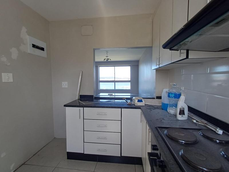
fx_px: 106
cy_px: 86
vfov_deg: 78.1
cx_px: 114
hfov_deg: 94.5
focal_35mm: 16
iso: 64
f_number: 2.2
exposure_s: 1/100
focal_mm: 1.64
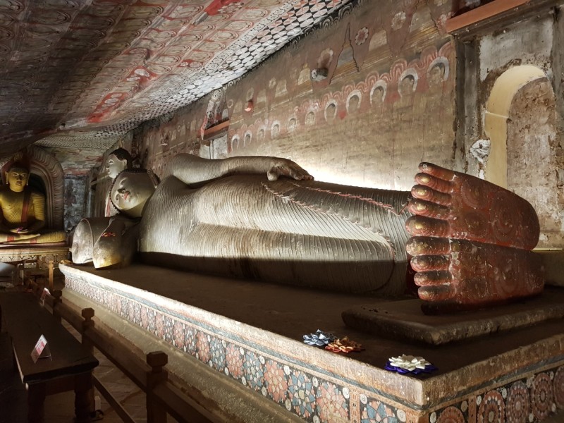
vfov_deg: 53.1
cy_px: 212
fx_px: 424
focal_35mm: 26
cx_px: 282
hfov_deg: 67.3
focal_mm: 4.2
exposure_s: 1/24
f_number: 1.7
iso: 200
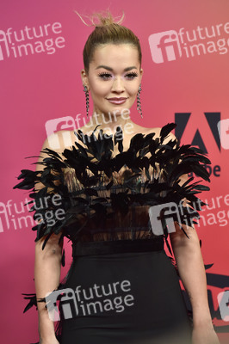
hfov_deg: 8.6
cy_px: 172
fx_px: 1529
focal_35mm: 160
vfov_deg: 12.8
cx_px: 114
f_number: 5.6
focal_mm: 160
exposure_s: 1/200
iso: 2000
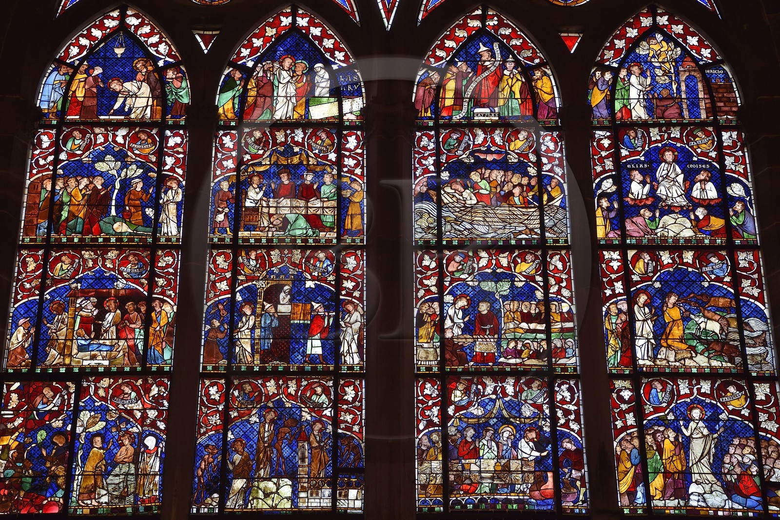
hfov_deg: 28.8
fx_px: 1516
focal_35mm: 70
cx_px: 390
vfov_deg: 19.4
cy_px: 260
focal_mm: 70
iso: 1600
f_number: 7.1
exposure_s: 1/100
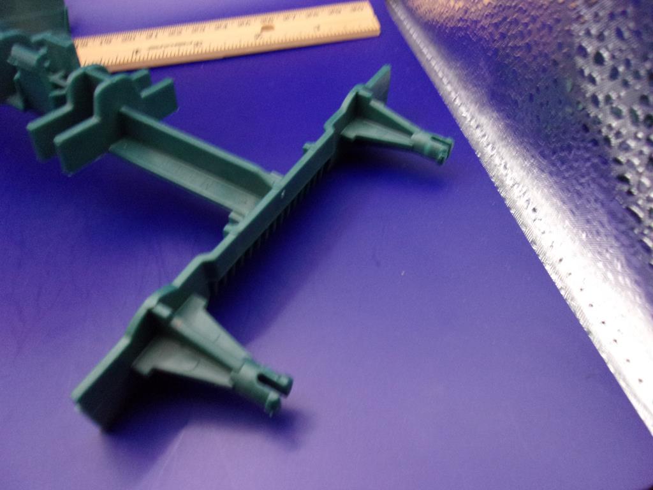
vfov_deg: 51.4
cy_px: 245
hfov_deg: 65.3
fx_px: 509
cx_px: 326
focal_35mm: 27
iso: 400
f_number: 3
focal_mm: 4.9
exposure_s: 1/17
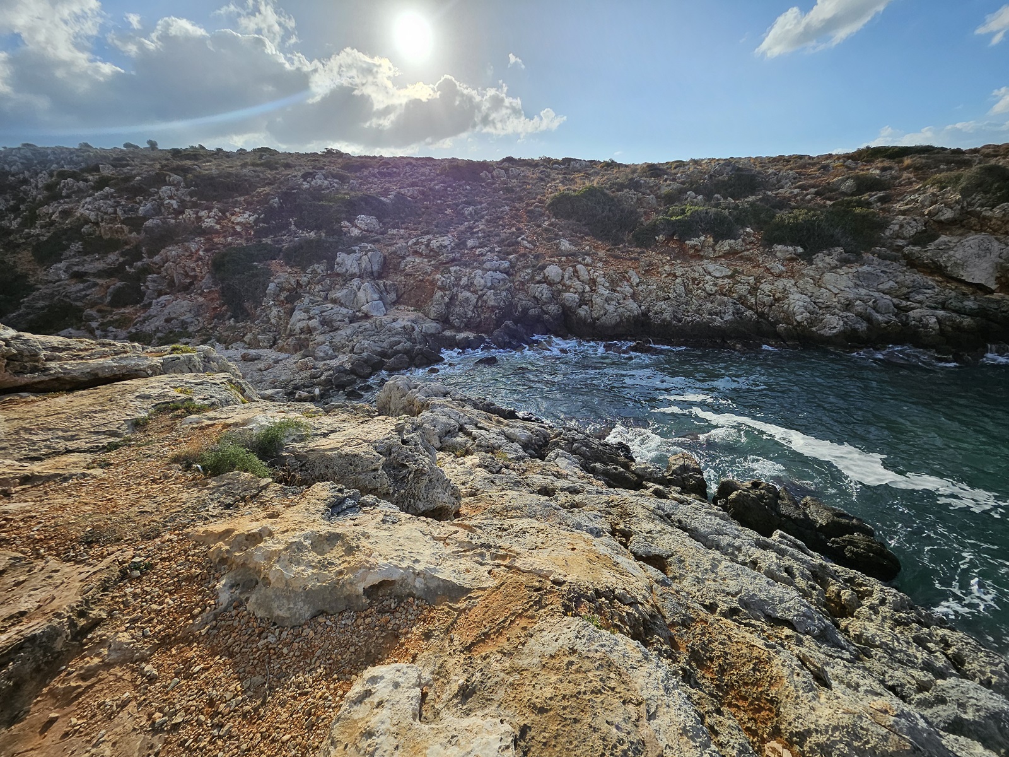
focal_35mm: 13
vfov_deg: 89.9
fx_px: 379
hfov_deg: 106.2
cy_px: 378
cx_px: 504
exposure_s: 1/1789
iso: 32
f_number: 2.2
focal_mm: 1.74
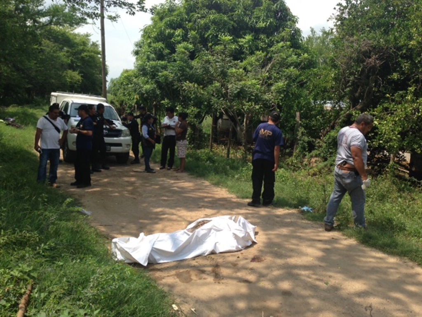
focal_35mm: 33
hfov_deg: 55.4
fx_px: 402
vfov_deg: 42.9
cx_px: 211
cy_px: 158
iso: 50
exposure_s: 1/1205
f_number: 2.4
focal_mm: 4.12
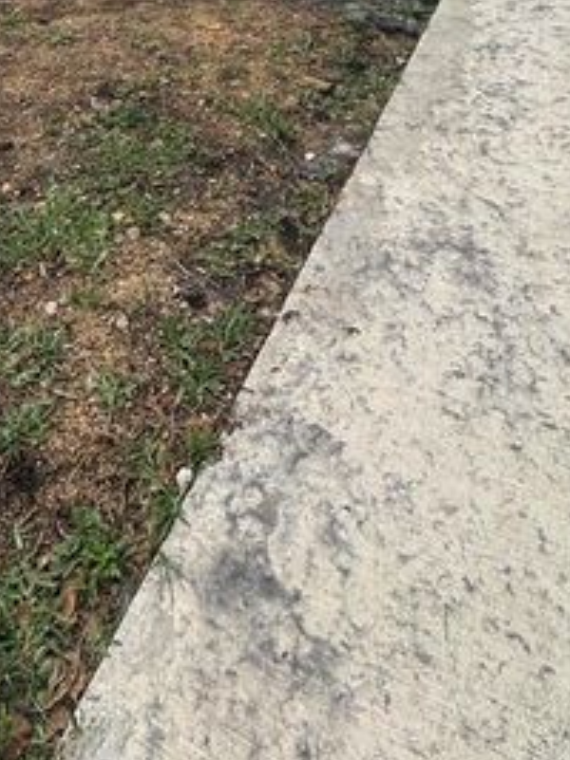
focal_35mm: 35
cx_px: 219
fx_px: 769
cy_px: -147
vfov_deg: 38.9
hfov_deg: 40.4
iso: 40
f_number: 2.2
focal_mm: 2.22
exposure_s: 1/1048
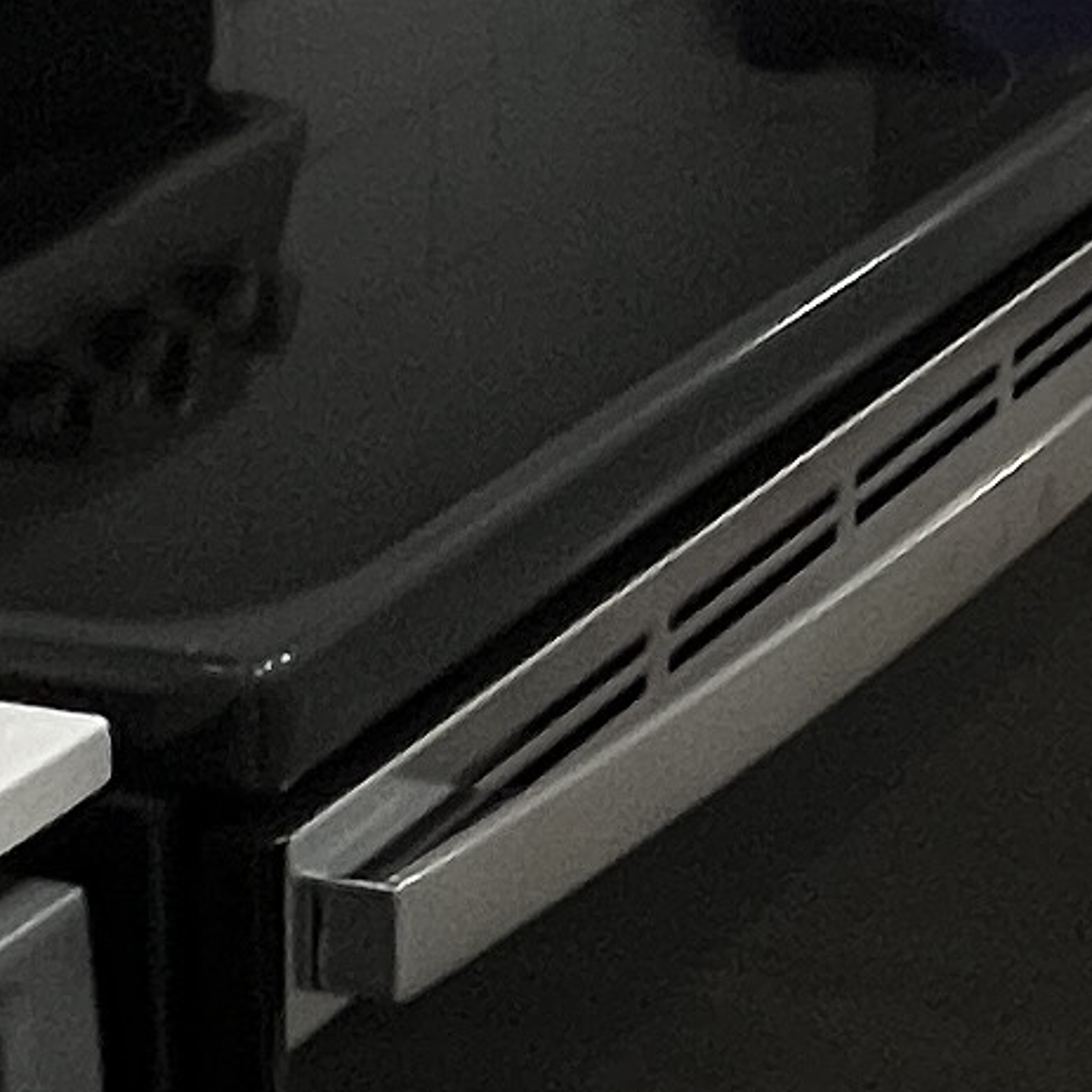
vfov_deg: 15.7
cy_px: -665
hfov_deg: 14.2
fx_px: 3569
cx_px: 2278
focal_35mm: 100
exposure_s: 1/120
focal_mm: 1.57
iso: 250
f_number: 1.8
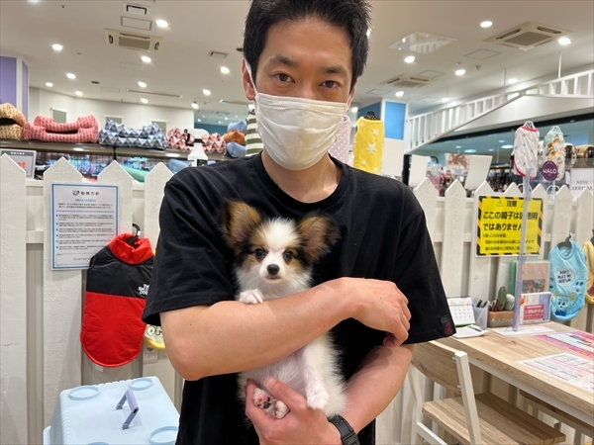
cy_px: 222
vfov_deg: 53.1
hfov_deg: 67.3
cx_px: 297
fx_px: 446
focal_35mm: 26
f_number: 1.5
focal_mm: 5.7
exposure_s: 1/120
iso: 50
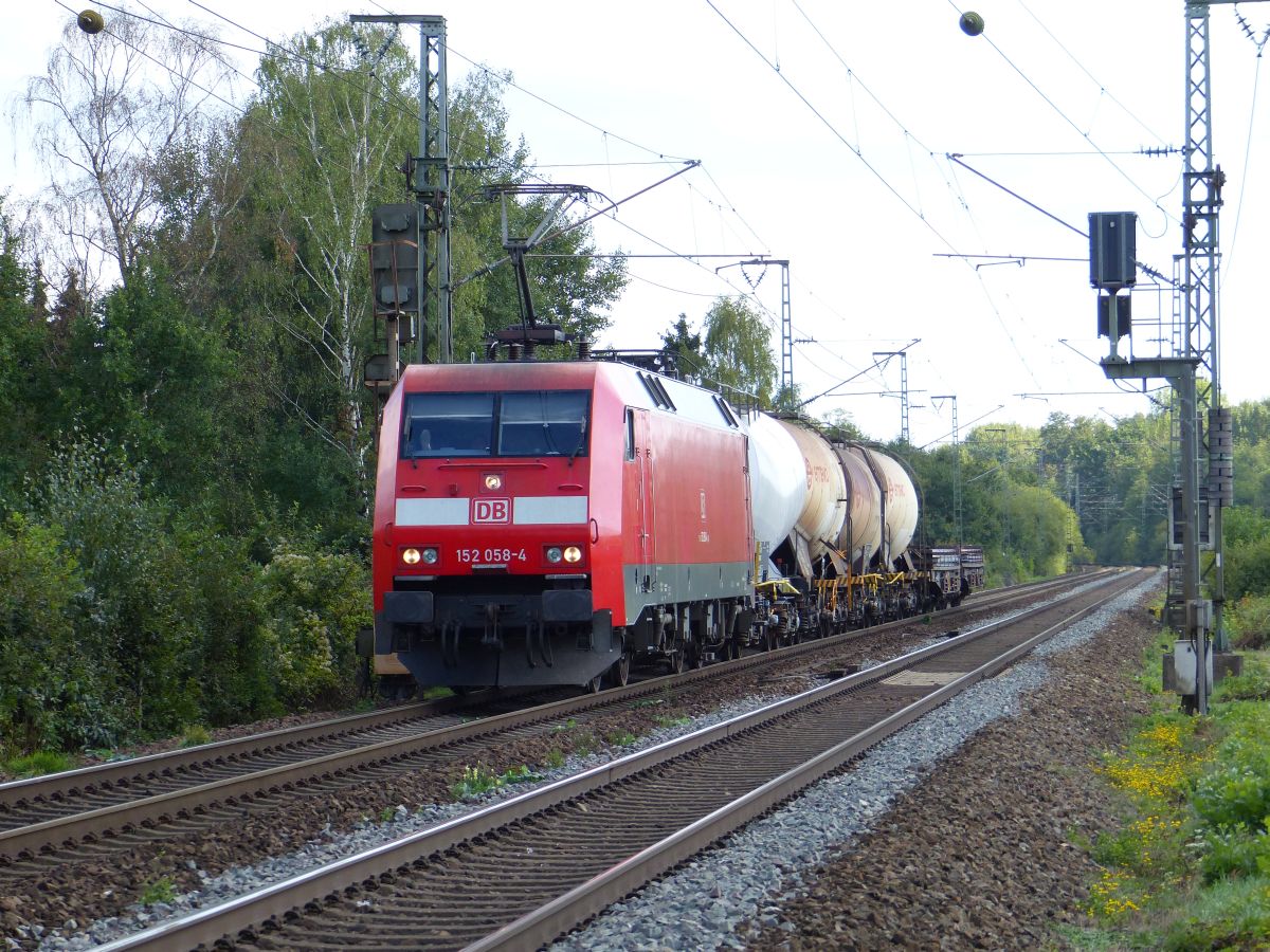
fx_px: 5320
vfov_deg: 10.2
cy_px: 476
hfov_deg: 13.6
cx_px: 635
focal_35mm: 145
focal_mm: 26.1
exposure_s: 1/500
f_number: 2.8
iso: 125
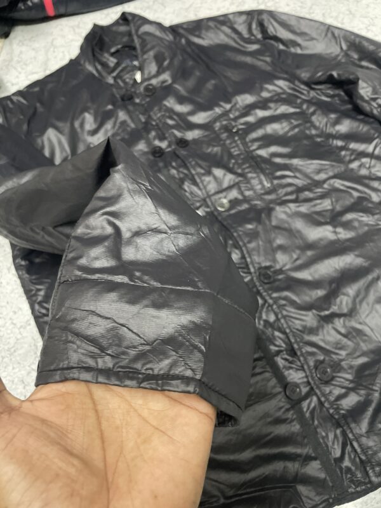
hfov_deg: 53.1
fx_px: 382
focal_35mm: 26
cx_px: 190
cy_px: 254
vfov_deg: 67.3
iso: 500
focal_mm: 4.2
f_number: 1.6
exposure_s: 1/25
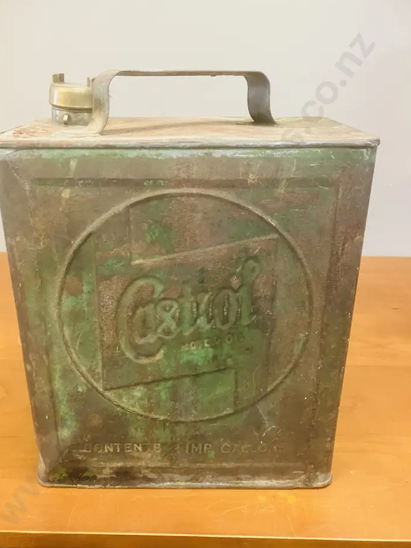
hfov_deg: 45.4
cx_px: 185
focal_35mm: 31
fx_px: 491
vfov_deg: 58.3
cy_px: 281
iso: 250
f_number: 1.8
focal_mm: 3.99
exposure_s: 1/33
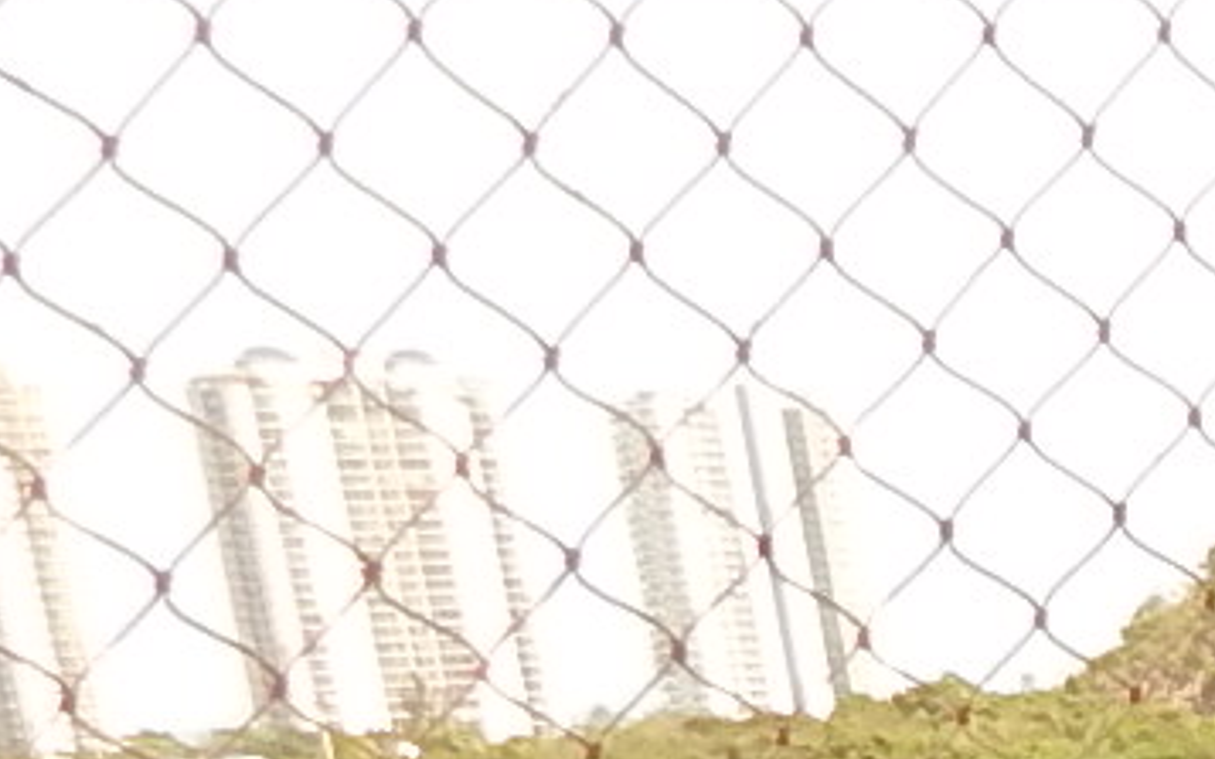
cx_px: 2958
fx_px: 5132
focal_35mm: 155
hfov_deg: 11.2
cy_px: 2522
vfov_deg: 7.2
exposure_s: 1/640
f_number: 3
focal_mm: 4
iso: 125
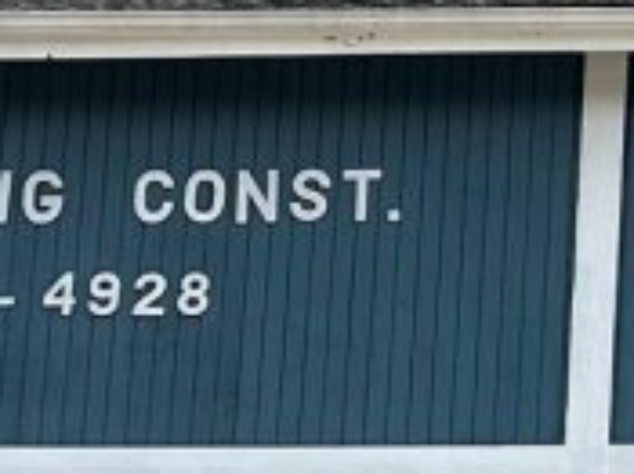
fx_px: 3258
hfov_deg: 10.5
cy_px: 279
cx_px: 1116
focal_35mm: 178
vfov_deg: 8.3
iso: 50
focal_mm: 5.7
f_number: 1.5
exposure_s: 1/3704
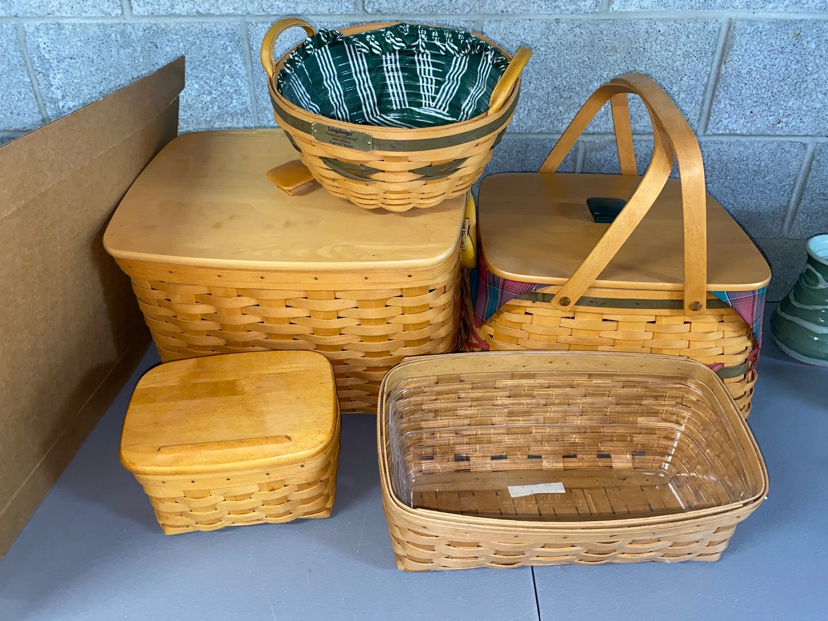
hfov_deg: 67.3
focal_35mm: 26
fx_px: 622
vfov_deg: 53.1
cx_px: 414
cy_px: 310
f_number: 1.8
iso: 64
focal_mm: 4.25
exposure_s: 1/15
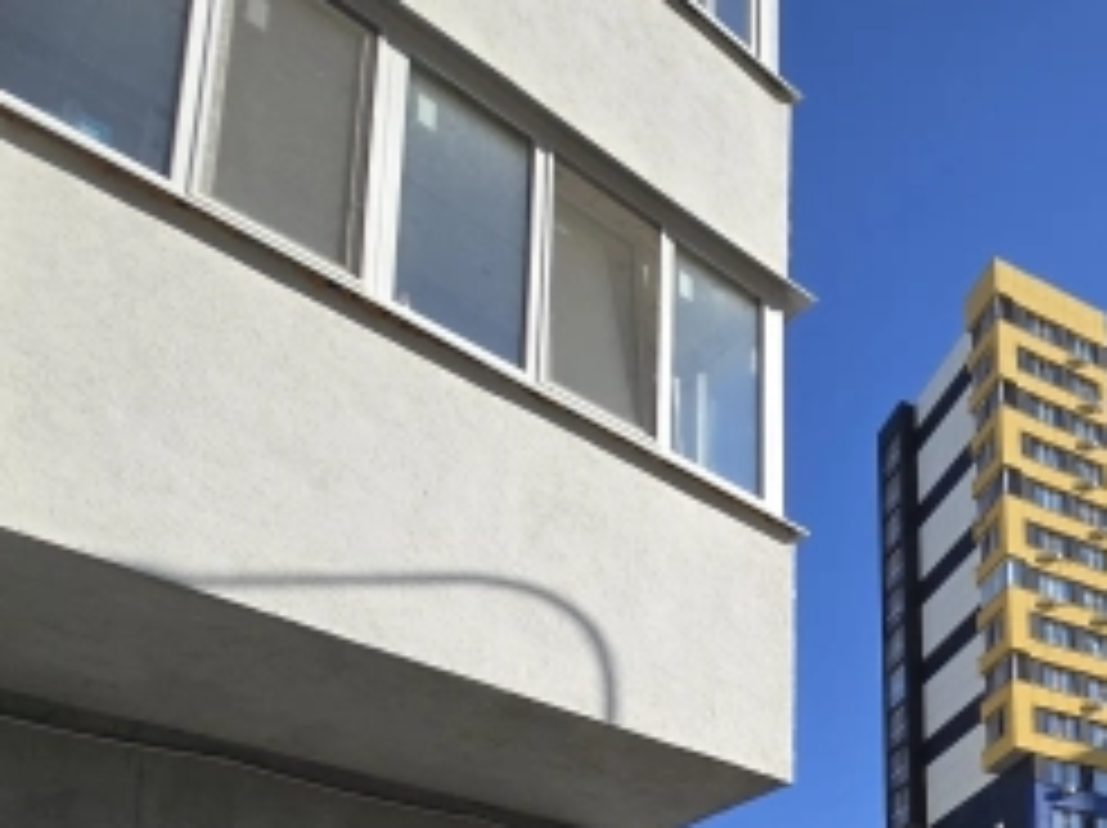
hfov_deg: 44.3
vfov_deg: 33.9
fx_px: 1054
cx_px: 1179
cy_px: 1012
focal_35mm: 33
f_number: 2.2
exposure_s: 1/2094
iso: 50
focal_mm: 2.2
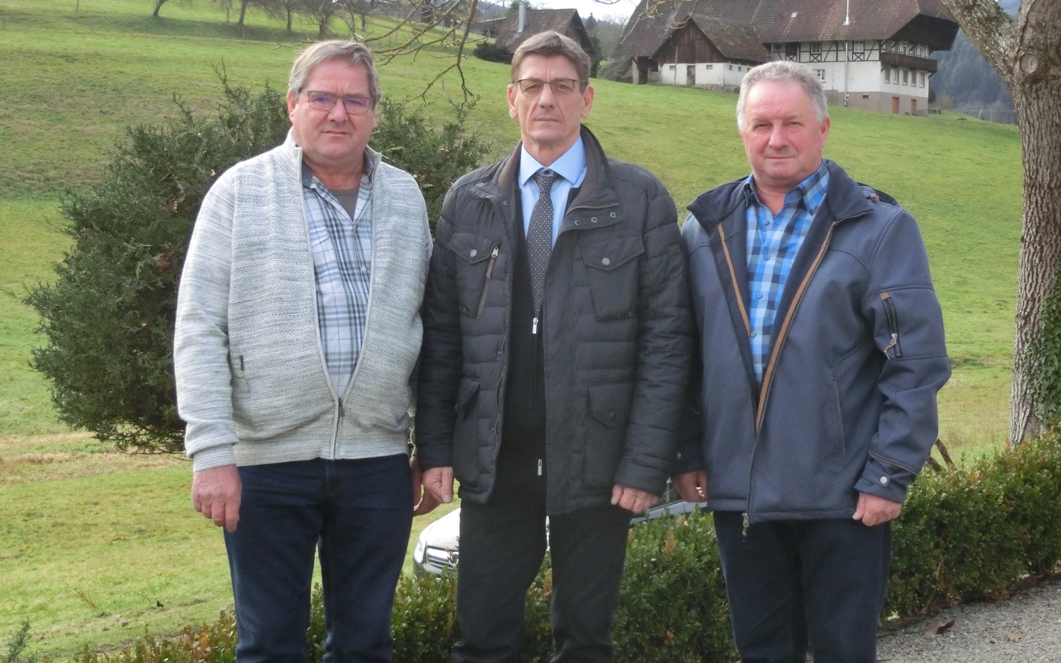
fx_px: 2169
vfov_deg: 17.4
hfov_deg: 27.5
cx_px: 526
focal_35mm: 75
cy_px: 266
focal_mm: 12.4
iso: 800
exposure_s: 1/800
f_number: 5.2
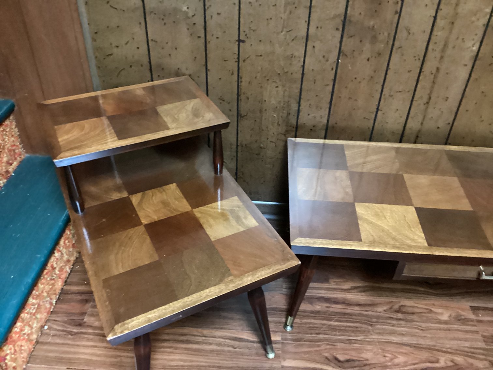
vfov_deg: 45.4
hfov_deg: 58.3
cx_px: 246
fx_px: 442
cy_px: 185
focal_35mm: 31
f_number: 2.4
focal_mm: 3.3
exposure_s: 1/17
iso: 640
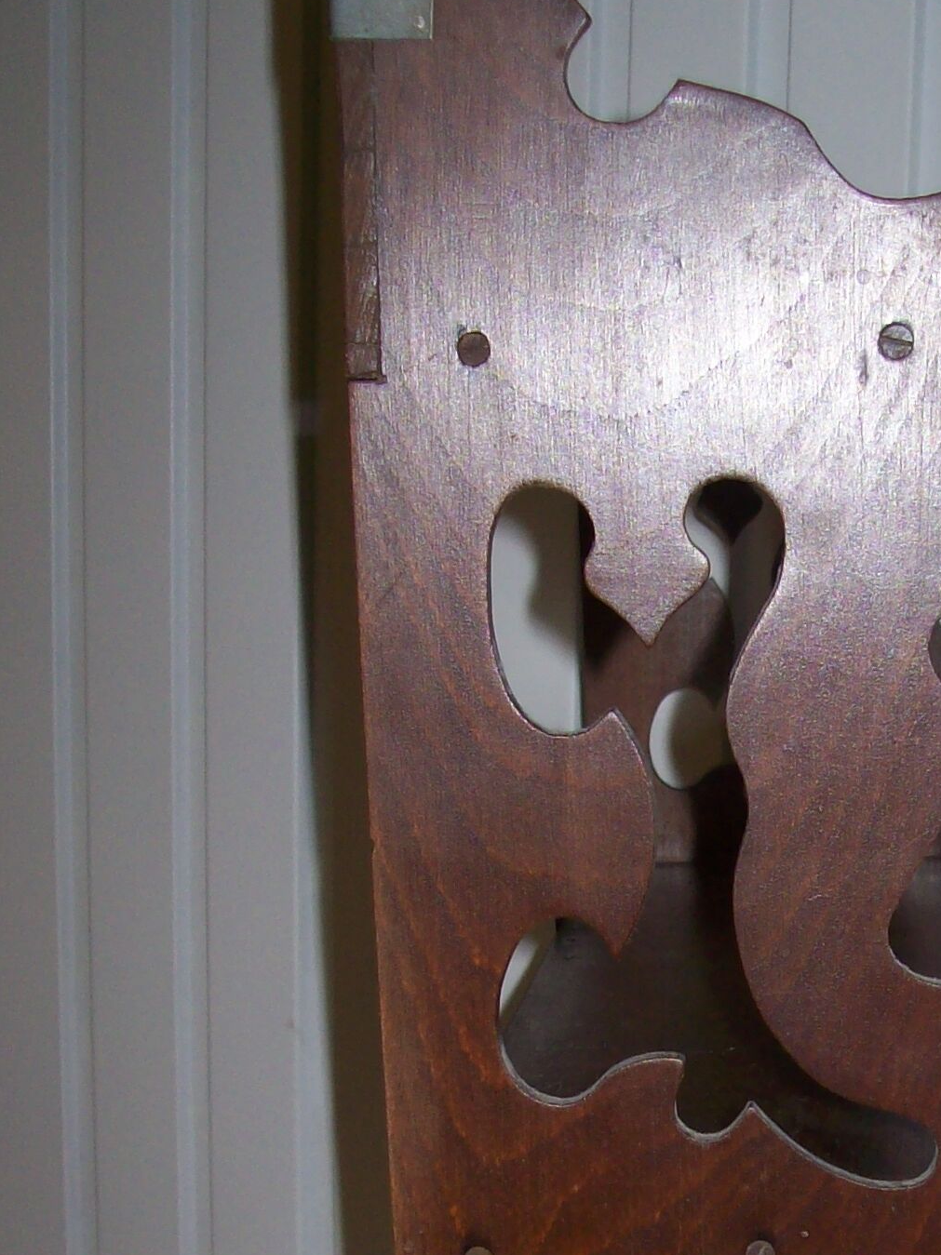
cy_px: 1119
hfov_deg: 19.1
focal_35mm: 76
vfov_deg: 24.9
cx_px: 798
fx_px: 2756
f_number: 2.7
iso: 80
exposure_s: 1/64
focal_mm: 6
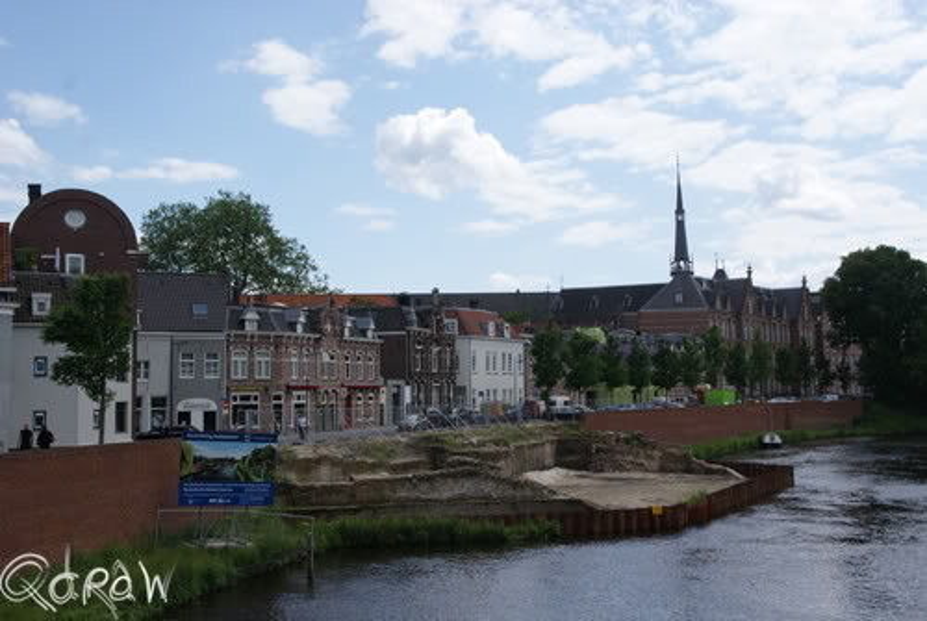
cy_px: 310
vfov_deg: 32.0
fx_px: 1083
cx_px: 464
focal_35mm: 42
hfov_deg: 46.3
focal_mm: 28
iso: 100
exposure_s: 1/125
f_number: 11
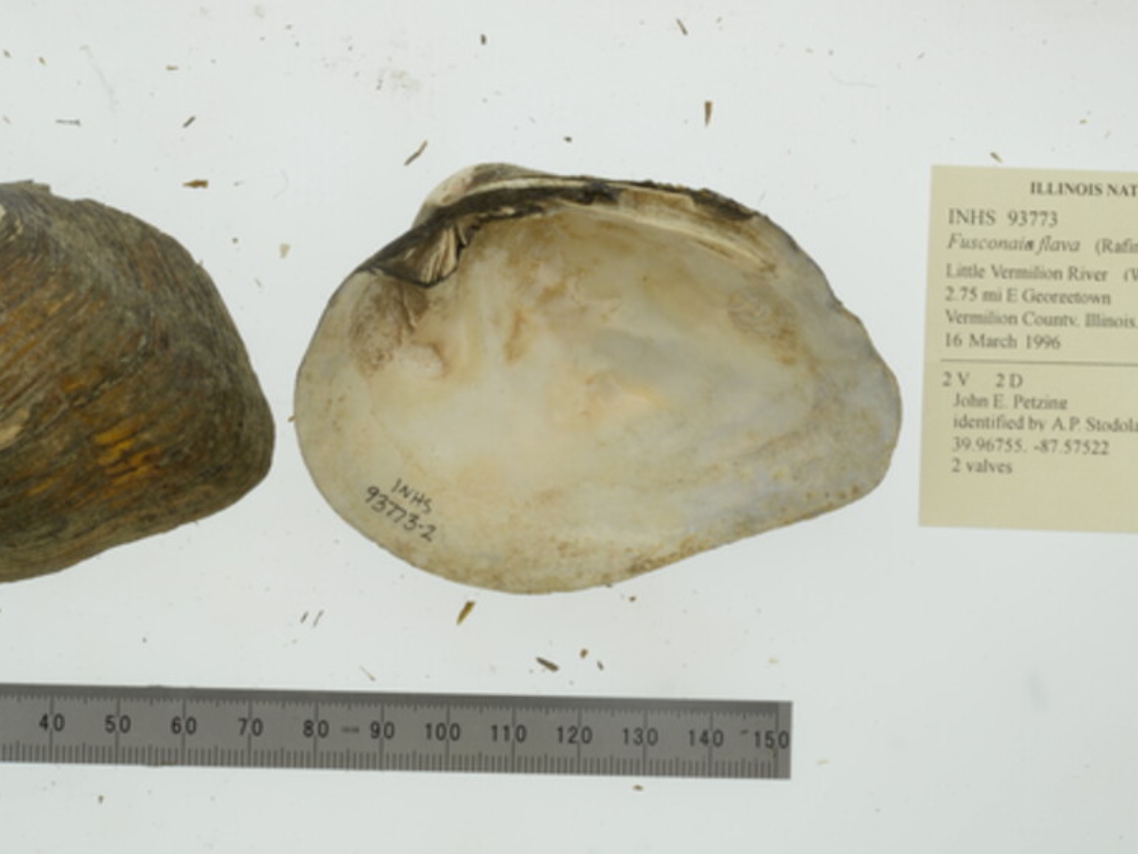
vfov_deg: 16.1
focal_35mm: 92
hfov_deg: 21.3
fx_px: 3025
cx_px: 585
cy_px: 336
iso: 100
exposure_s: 1/10
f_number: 32
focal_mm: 60
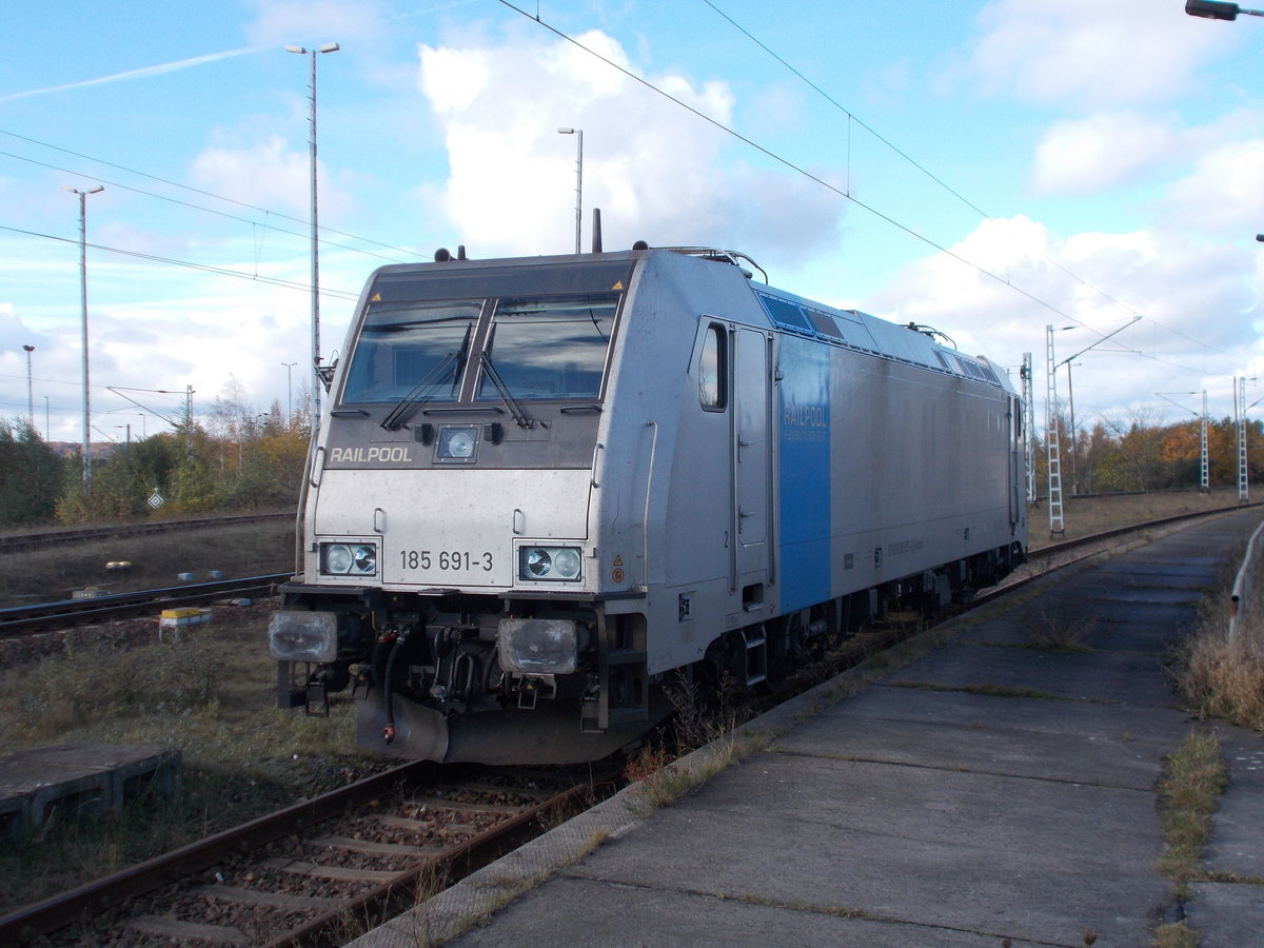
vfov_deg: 32.9
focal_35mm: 44
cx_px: 632
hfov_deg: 42.9
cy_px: 474
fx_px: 1607
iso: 80
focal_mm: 7.9
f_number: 4.2
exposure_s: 1/320
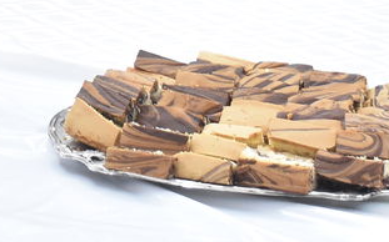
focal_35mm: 179
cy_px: -311
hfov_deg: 11.6
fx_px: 1897
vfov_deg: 7.0
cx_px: 38
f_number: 5.6
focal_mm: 26
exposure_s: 1/100
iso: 1600
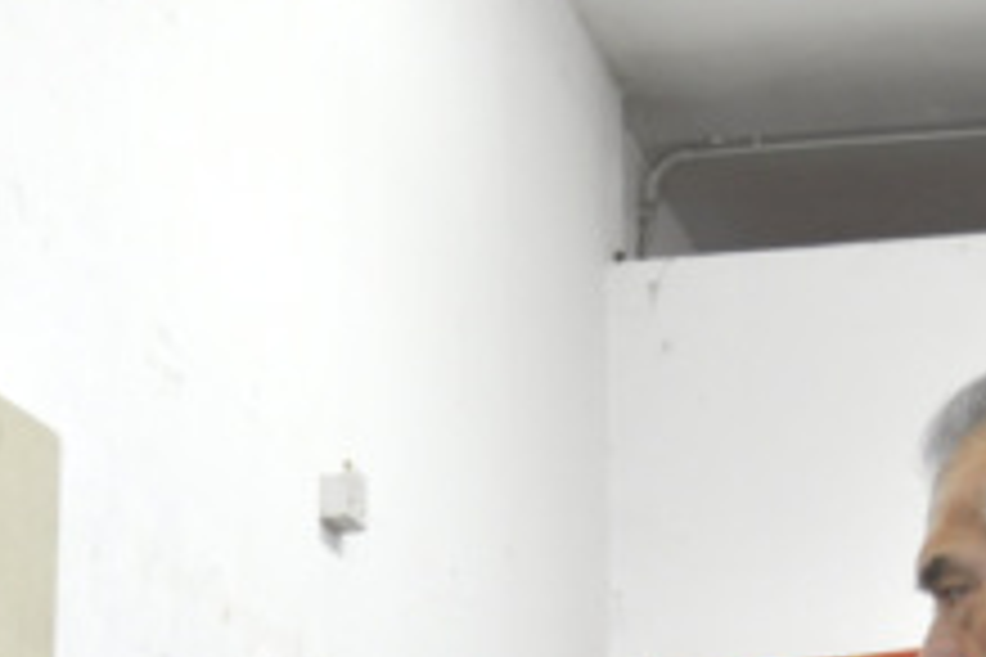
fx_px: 3314
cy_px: 842
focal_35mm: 121
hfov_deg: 16.9
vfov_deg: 11.1
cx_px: 428
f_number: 4
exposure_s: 1/50
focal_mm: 26
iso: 320
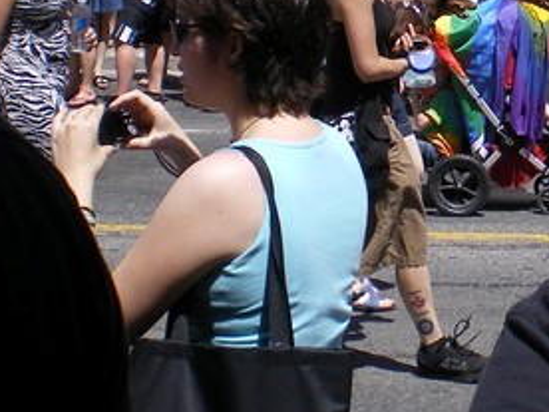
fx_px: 1745
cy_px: -68
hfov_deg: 17.4
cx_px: 581
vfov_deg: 13.1
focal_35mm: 110
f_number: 4.6
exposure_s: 1/320
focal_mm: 6.3
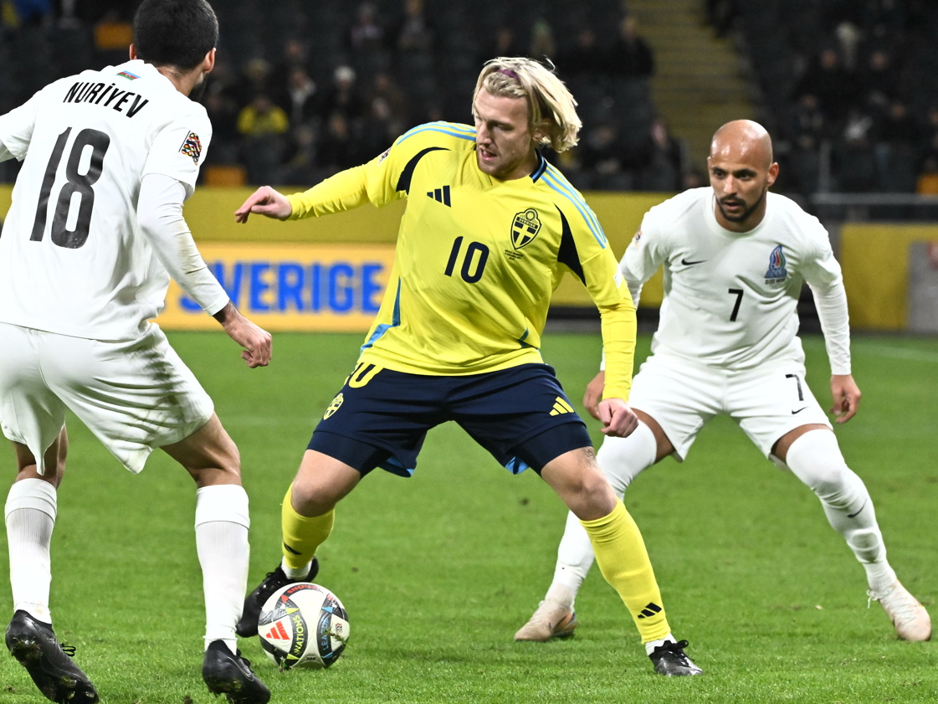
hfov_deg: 8.1
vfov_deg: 6.1
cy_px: 349
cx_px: 391
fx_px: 6640
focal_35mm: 245
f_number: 6.3
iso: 2500
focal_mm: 210
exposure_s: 1/1250
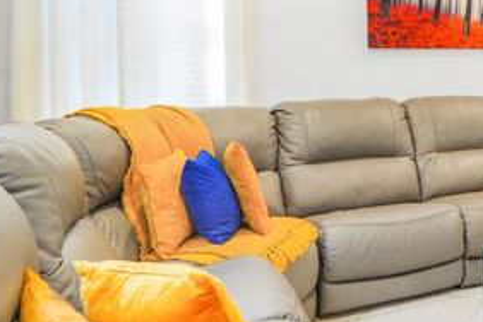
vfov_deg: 29.3
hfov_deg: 36.9
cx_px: 528
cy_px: 73
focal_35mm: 45
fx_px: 604
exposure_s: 1/80
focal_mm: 12
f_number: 3.2
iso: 400
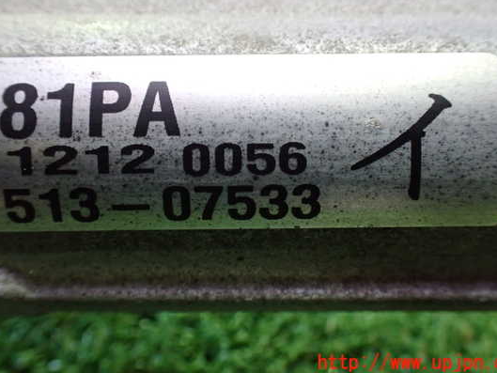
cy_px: 163
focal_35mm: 34
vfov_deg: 41.7
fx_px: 488
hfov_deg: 53.9
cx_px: 248
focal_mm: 5.4
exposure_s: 1/50
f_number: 2.3
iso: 800
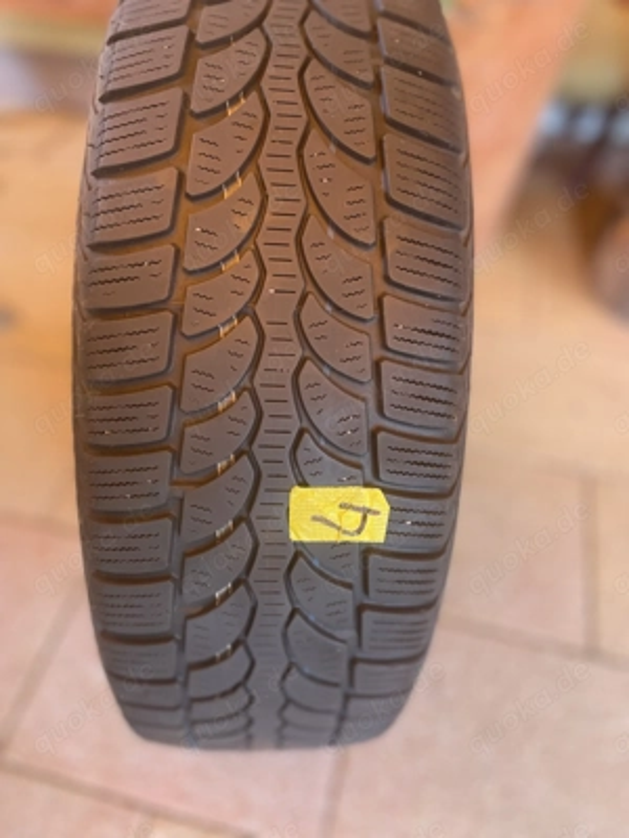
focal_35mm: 26
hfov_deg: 53.1
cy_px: 419
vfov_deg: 67.3
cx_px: 314
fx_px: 630
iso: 125
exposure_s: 1/121
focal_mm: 4.2
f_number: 1.6
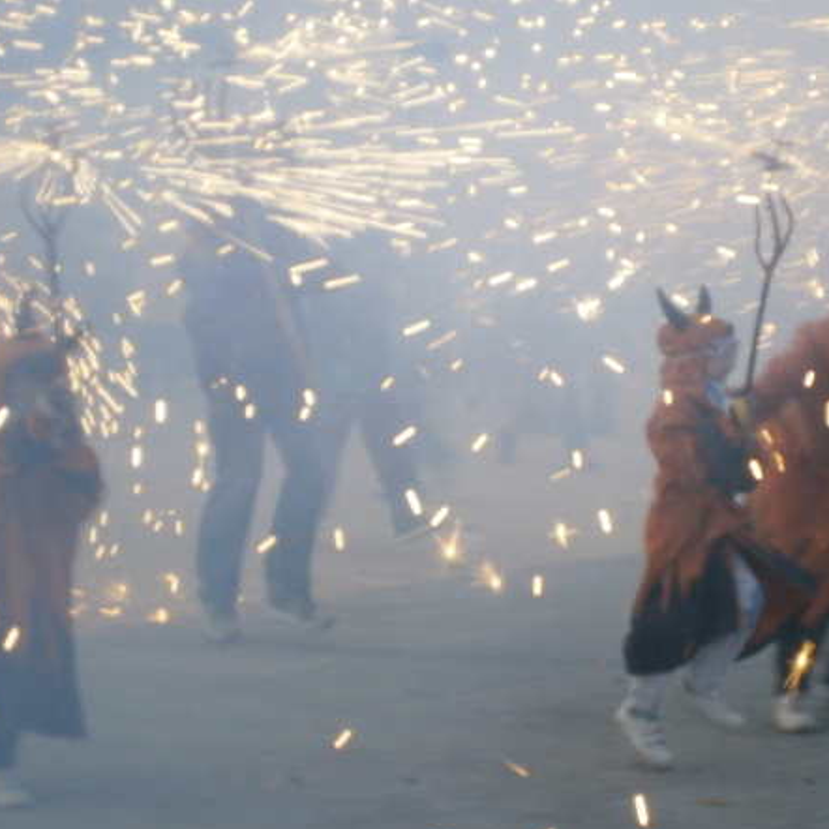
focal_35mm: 142
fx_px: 3847
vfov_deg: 12.3
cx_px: 546
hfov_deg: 12.3
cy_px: 388
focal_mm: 19.6
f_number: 5.8
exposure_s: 1/60
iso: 125
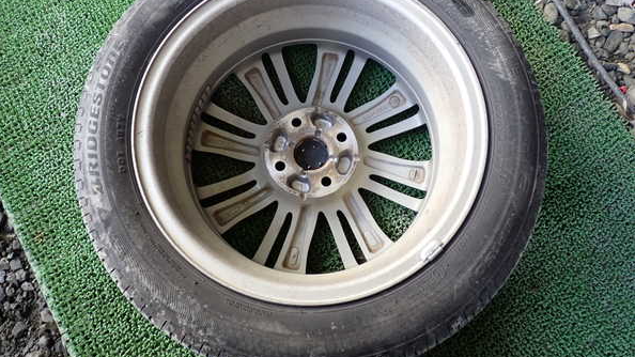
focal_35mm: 33
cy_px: 151
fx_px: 556
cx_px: 318
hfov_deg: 59.5
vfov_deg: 35.6
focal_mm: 5.4
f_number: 2.3
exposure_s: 1/60
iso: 200
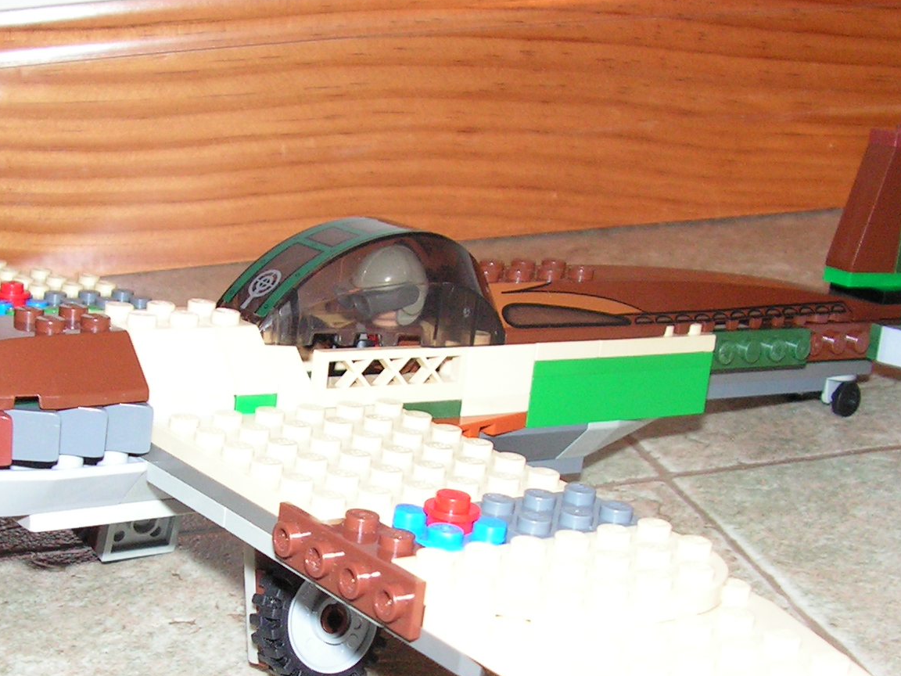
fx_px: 1666
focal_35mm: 64
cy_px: 478
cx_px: 321
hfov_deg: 30.1
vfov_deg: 22.8
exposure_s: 1/40
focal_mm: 6
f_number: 3.2
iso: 200
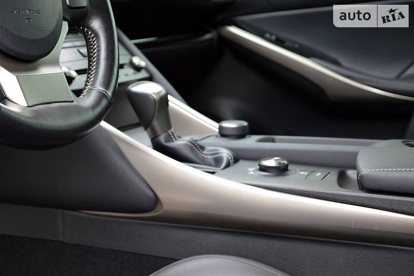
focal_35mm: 73
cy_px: 138
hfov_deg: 27.7
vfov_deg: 18.7
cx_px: 206
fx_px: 840
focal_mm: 48
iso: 400
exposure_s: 1/100
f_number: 5.3
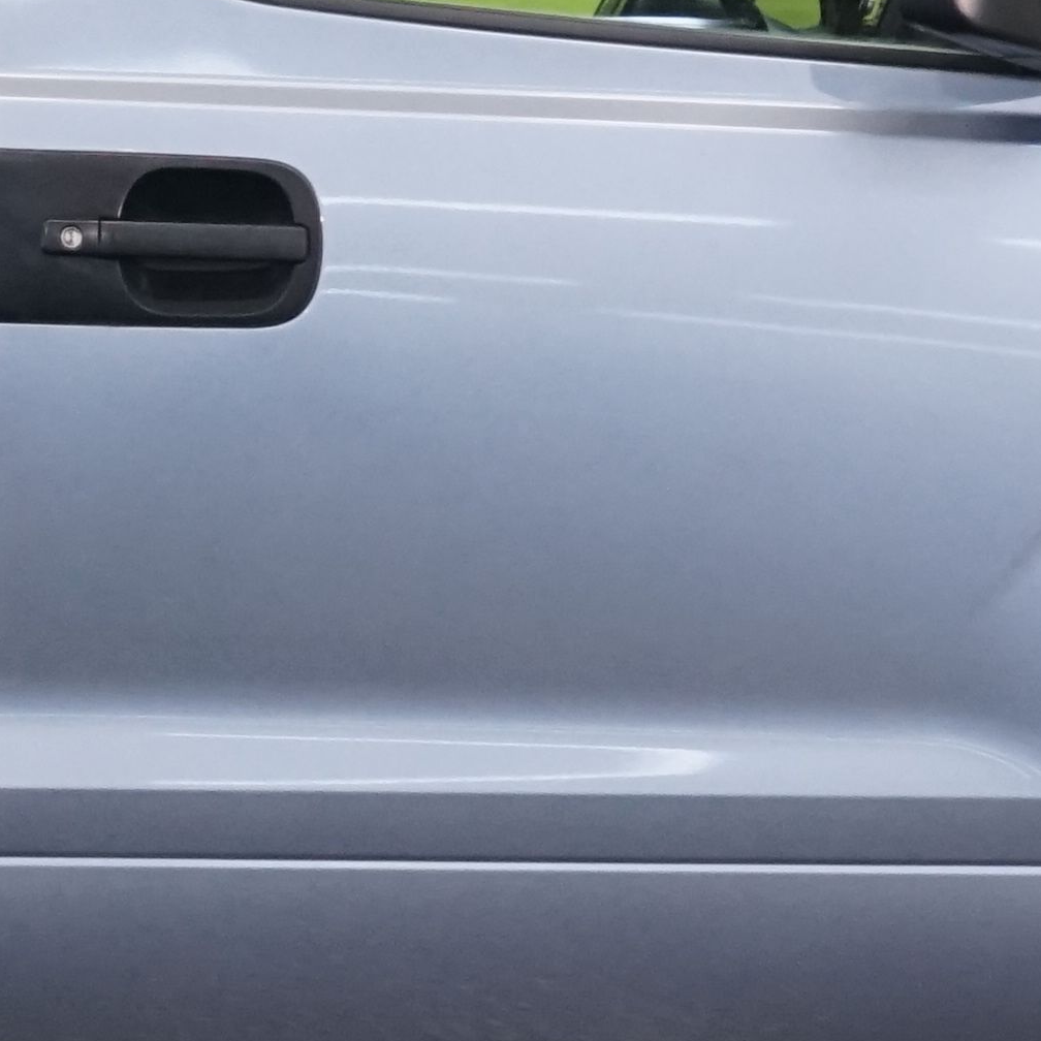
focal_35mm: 354
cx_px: -341
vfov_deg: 4.9
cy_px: 338
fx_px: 12044
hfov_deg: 4.9
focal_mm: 70
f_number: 5.6
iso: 2000
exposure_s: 1/100
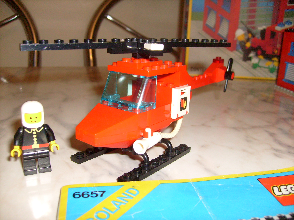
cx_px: 147
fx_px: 297
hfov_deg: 52.6
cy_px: 110
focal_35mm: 35
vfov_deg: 40.7
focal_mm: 5.8
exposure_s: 1/45
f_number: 2.8
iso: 100
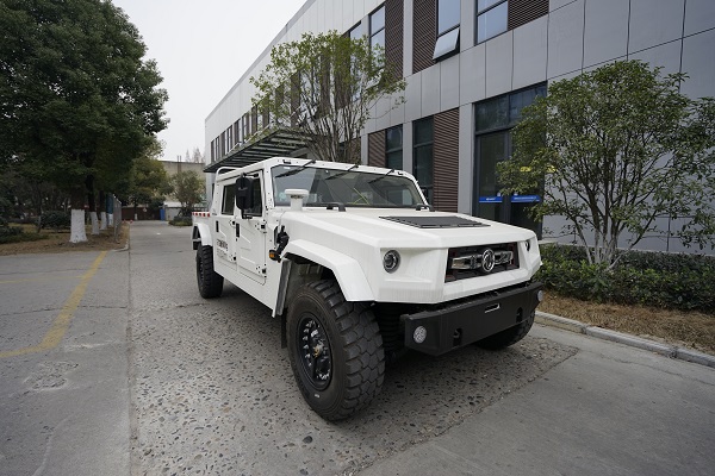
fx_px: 318
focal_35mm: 16
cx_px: 358
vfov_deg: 73.7
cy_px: 238
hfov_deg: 96.7
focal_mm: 16
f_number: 4
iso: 250
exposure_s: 1/160
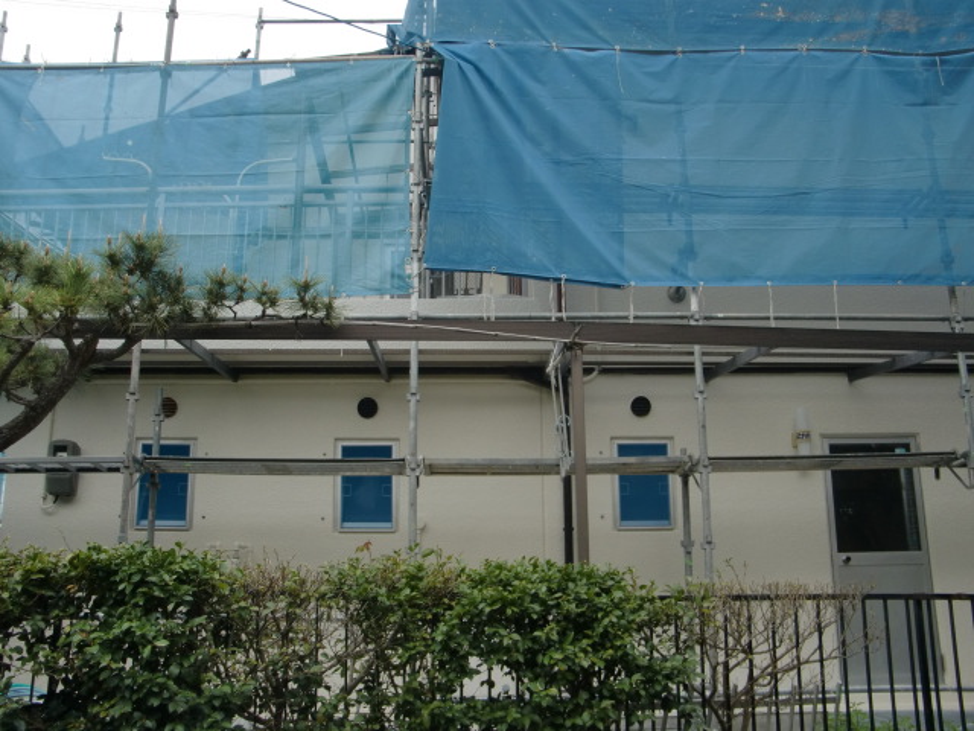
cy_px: 366
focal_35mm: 38
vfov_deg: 37.7
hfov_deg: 49.0
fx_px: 1069
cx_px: 487
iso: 64
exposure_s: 1/320
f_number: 3.9
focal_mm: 6.66
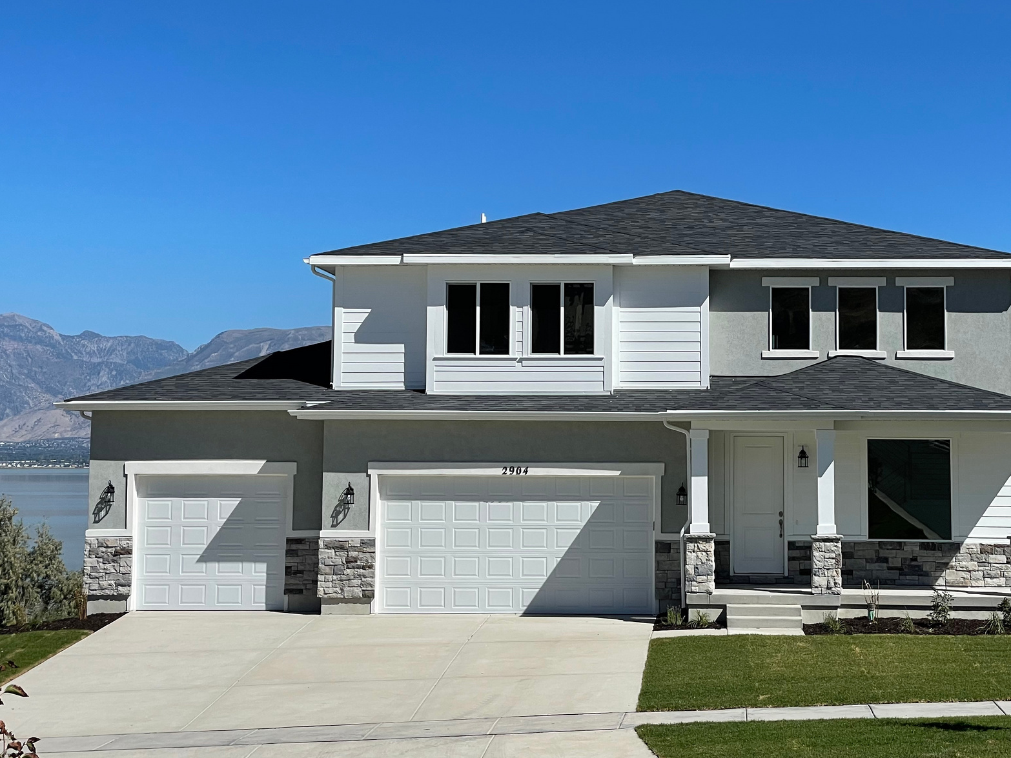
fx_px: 1986
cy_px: 304
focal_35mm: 68
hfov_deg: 28.5
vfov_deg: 21.6
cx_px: 608
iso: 25
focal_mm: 6
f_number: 2
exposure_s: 1/2994
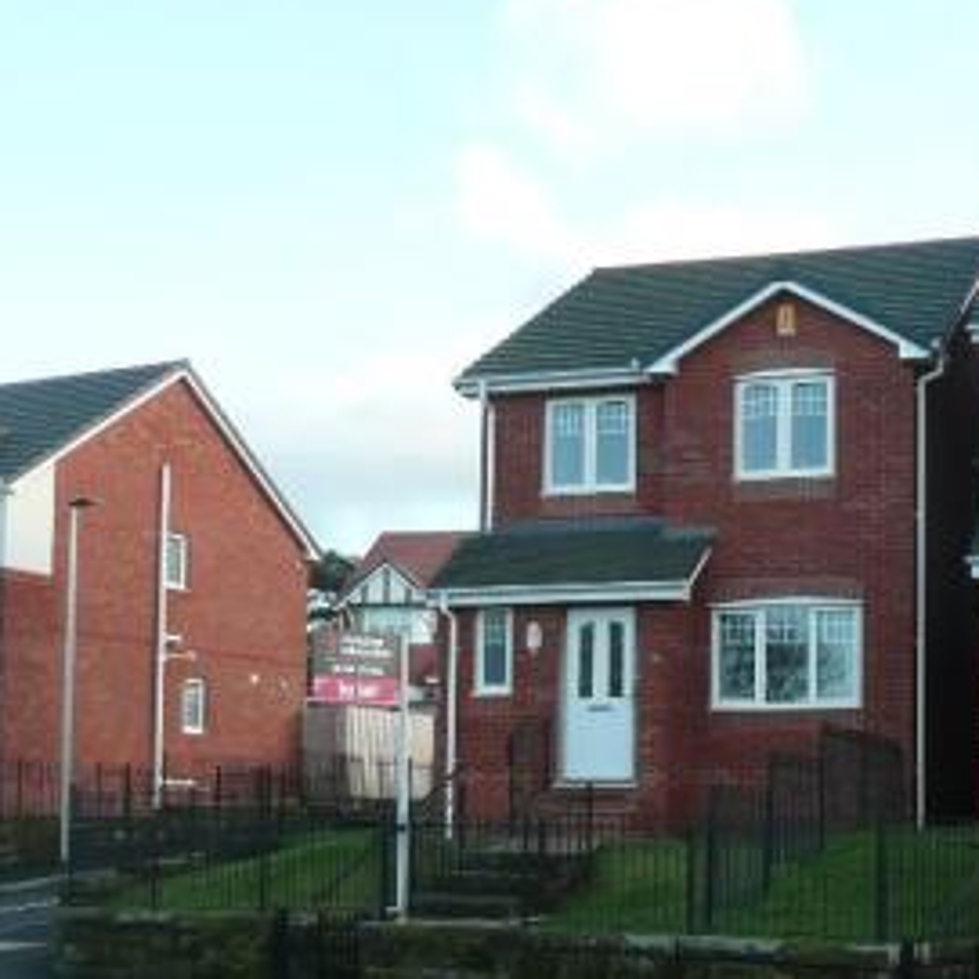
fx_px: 1824
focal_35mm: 57
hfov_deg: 29.7
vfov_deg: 29.5
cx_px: 695
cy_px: 742
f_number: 3.4
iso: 100
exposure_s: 1/125
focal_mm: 4.9
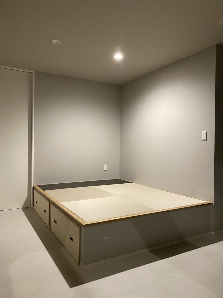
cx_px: 112
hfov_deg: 53.1
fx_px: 223
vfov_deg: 67.3
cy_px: 149
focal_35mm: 26
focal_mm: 4.25
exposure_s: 1/57
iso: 500
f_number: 1.8
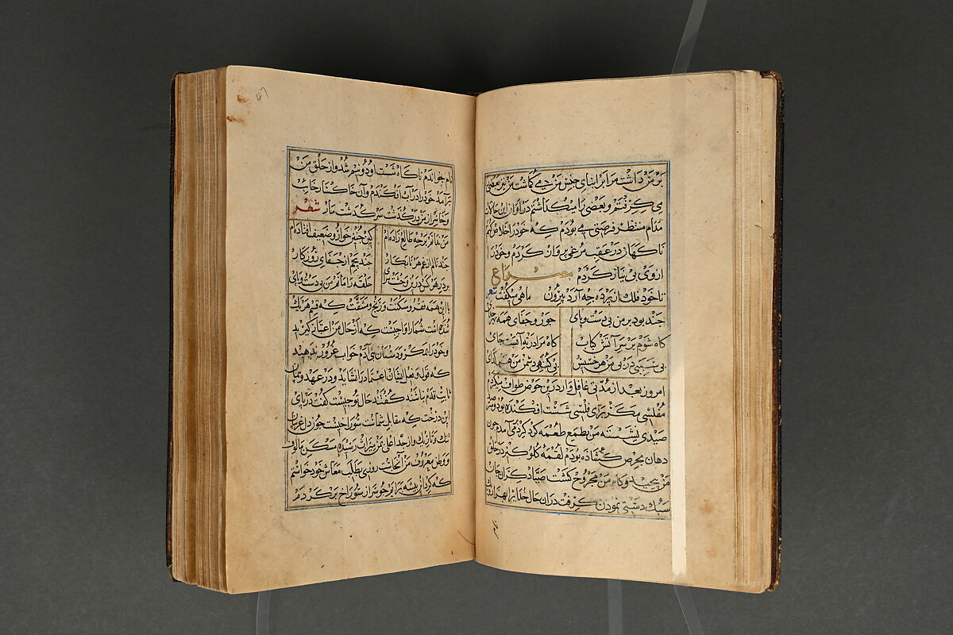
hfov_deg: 35.1
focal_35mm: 57
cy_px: 318
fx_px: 1509
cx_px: 476
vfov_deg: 23.8
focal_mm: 57
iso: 250
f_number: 13
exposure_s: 1/30
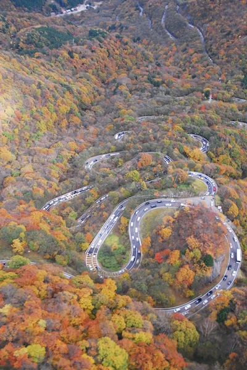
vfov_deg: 49.6
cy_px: 185
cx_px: 124
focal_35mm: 39
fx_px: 401
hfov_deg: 34.2
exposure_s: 1/90
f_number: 5
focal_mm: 26
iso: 200
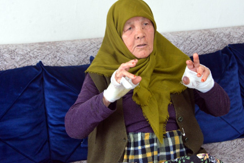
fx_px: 522
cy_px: 73
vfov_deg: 17.7
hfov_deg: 26.3
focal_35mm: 77
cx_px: 128
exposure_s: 1/160
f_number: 6.3
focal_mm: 68
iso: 5000
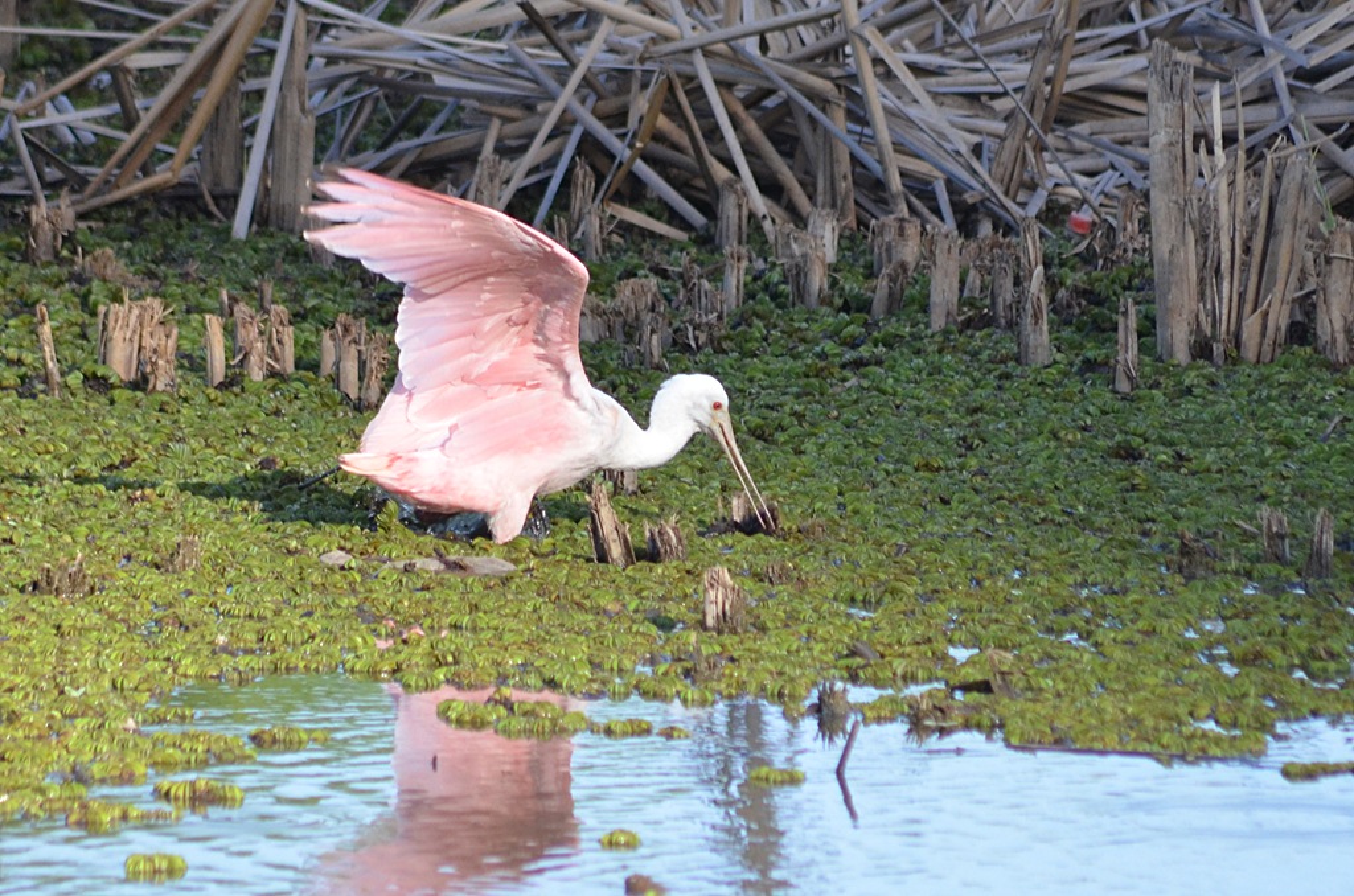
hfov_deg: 4.6
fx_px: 16888
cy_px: 448
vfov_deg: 3.0
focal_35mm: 450
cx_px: 677
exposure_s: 1/1000
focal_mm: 300
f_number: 5.6
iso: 640
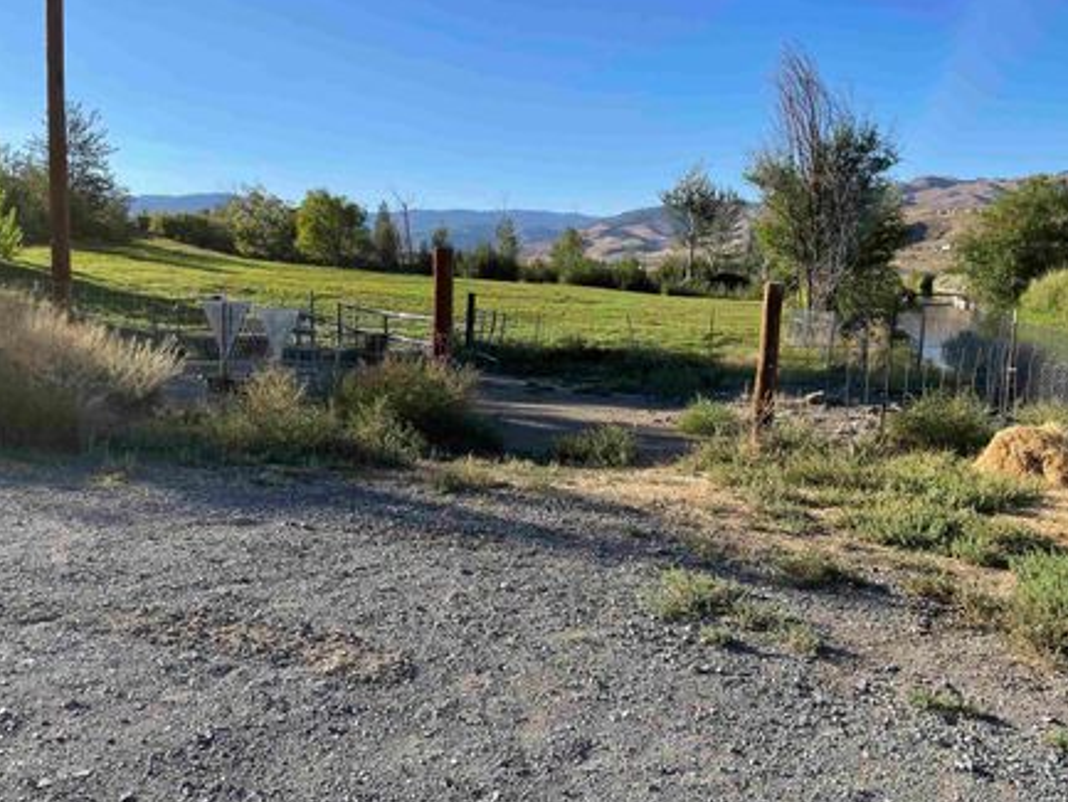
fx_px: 926
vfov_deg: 46.8
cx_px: 528
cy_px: 376
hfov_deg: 59.9
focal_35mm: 30
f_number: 1.6
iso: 32
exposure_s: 1/2681
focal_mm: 4.2
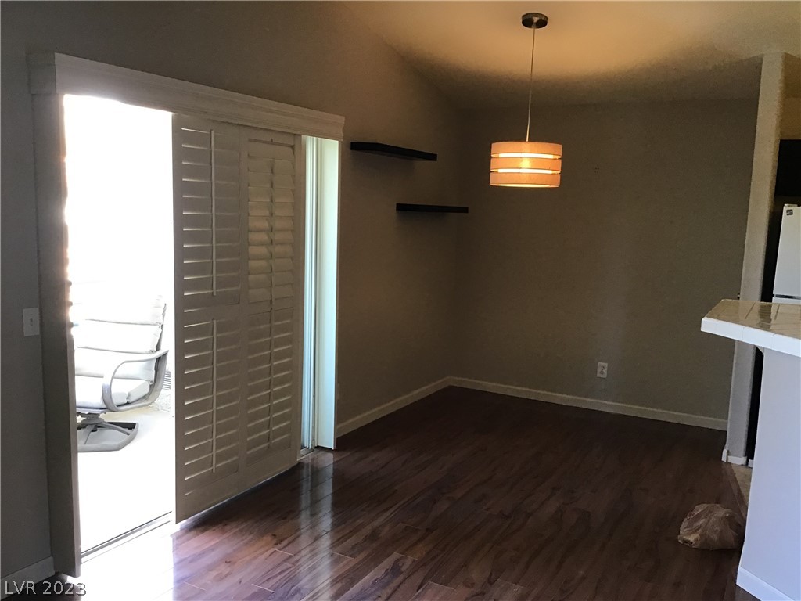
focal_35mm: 31
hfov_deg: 58.4
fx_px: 717
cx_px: 400
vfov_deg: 45.4
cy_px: 300
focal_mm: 3.3
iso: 100
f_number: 2.4
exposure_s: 1/30
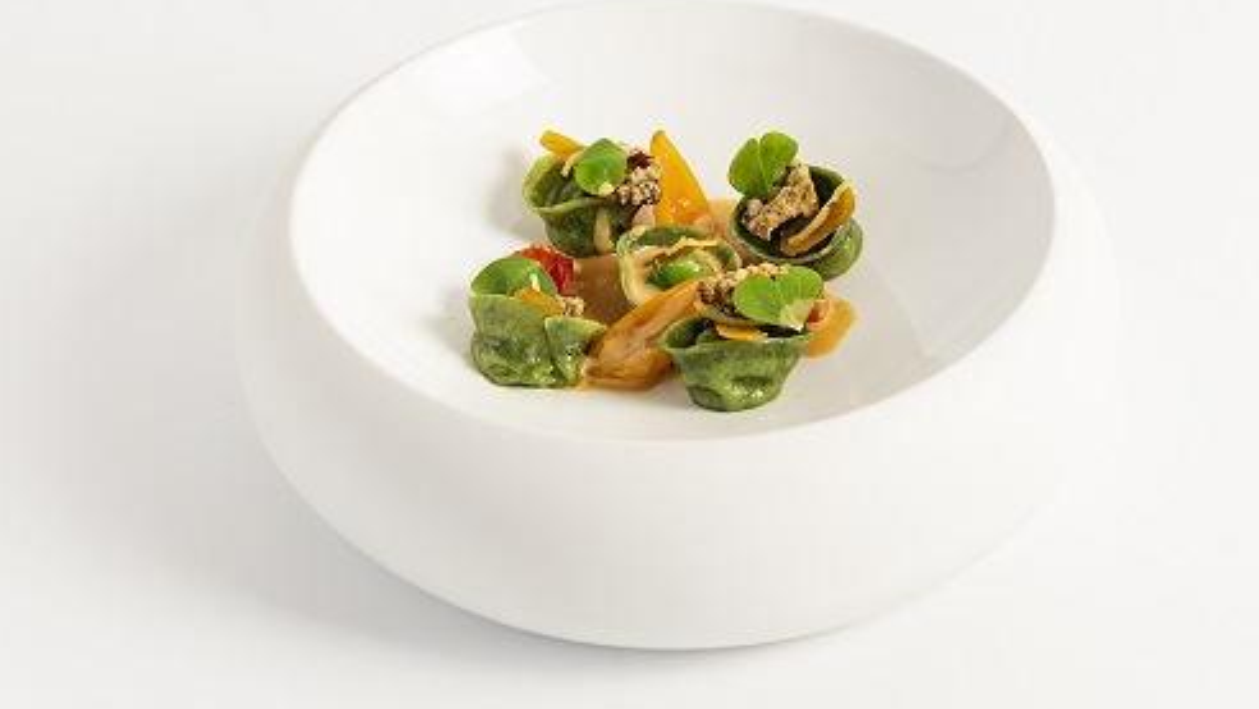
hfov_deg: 25.6
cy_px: 316
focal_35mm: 83
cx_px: 630
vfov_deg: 14.6
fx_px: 2771
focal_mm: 78
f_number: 9
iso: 100
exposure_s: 1/2.5
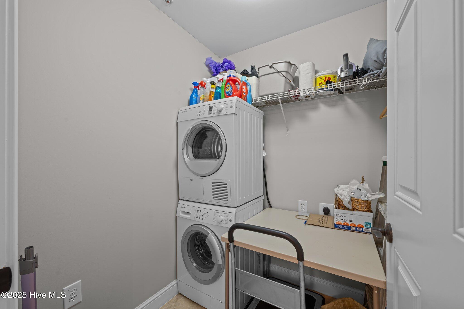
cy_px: 154
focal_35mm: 14
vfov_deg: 81.2
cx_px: 232
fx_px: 180
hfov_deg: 104.3
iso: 100
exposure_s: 1.6
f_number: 9
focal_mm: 14
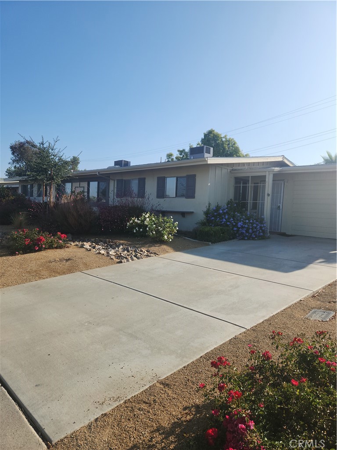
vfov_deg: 73.9
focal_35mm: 23
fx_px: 299
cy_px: 225
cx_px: 168
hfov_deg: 58.9
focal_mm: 5.4
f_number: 1.8
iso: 20
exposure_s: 1/1571
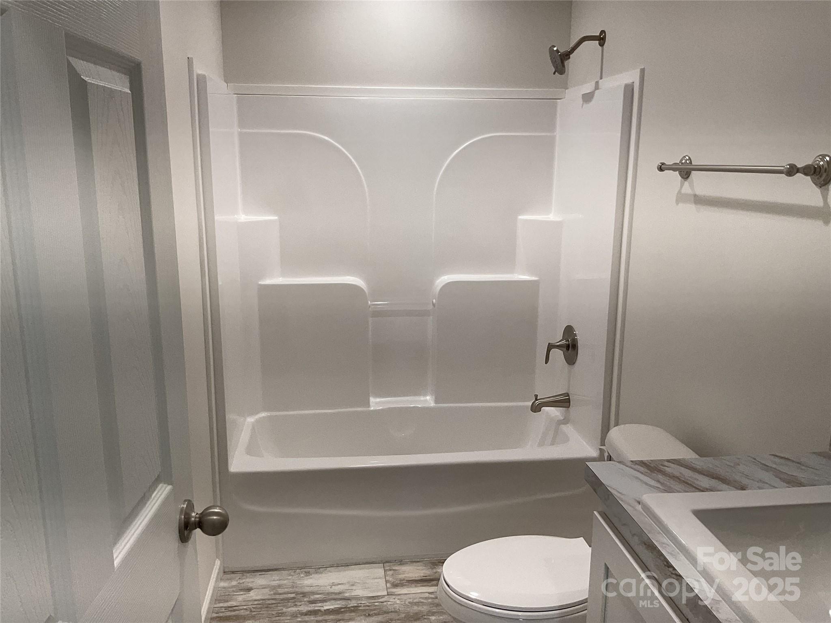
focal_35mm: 29
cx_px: 416
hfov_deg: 61.7
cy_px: 312
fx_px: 696
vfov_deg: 48.2
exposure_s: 1/120
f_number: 1.8
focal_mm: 3
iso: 50
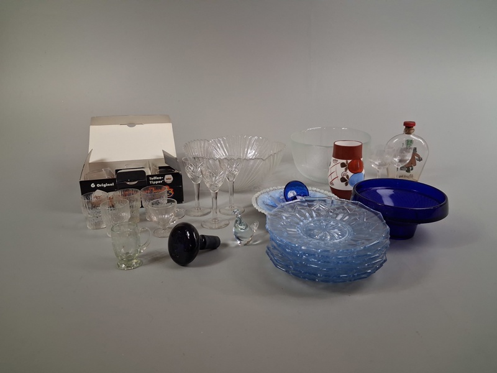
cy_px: 186
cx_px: 248
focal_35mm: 27
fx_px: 388
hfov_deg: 65.3
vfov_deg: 51.4
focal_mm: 4
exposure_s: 1/100
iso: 400
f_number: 1.8
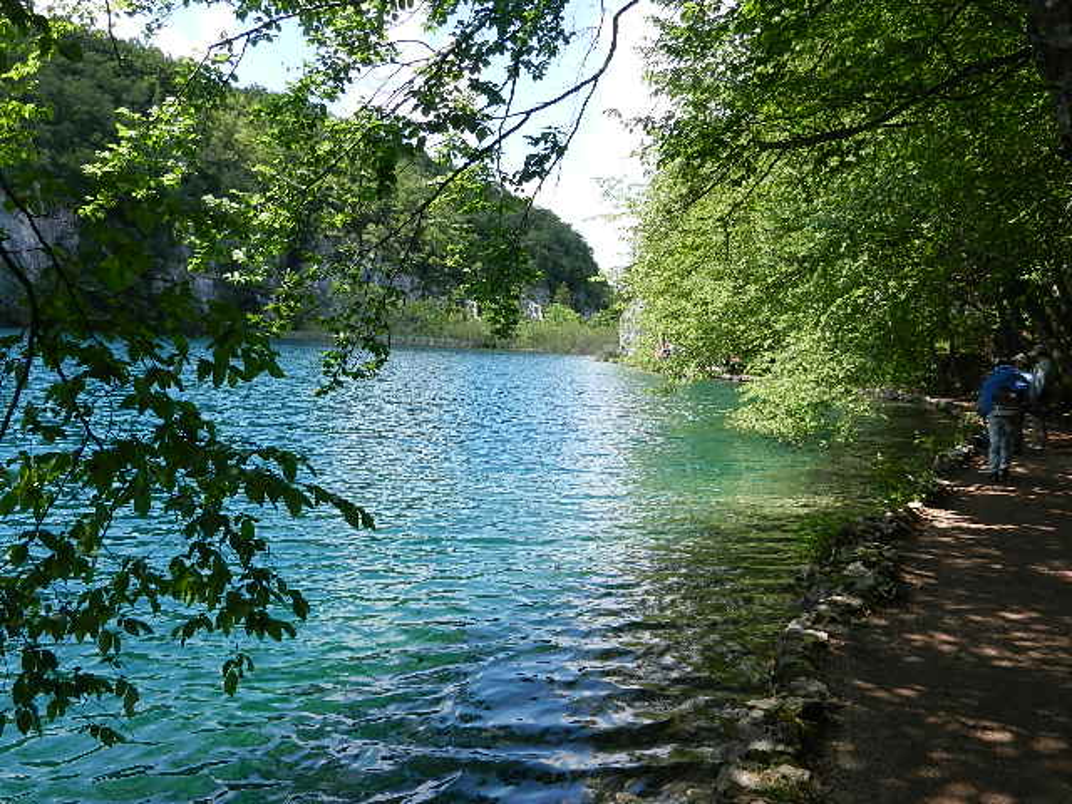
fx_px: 898
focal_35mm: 29
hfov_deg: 61.7
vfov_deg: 48.2
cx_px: 536
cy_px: 402
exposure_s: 1/500
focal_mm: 5.1
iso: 160
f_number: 3.6
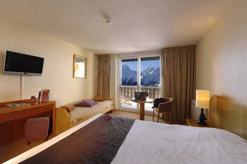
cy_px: 82
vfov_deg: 81.2
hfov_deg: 104.3
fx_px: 96
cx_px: 124
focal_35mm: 14
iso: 100
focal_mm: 14
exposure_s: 1/80
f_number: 16
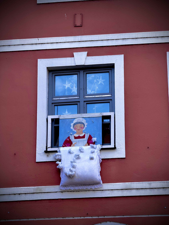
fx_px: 781
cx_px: 84
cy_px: 112
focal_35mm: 120
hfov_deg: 12.3
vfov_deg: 16.4
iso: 50
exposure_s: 1/283
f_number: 2.8
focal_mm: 15.66
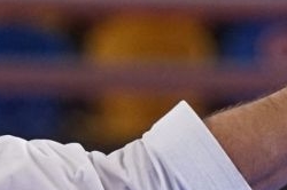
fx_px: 12922
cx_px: 146
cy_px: 245
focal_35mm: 1623
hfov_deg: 1.3
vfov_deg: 0.8
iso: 800
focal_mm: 150
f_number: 3.2
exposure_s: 1/400
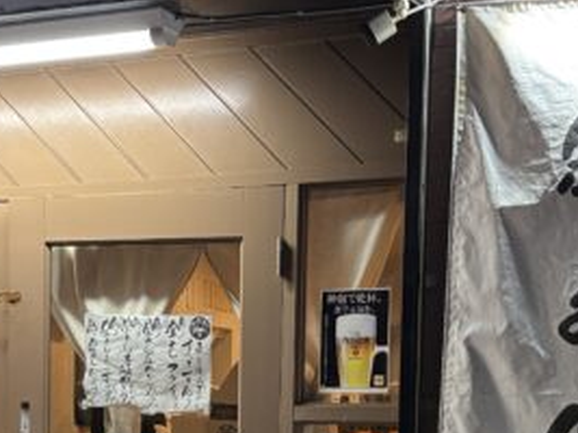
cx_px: 279
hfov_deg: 25.0
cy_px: 487
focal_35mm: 78
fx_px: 1302
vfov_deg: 18.1
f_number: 1.6
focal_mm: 5.96
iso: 250
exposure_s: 1/50
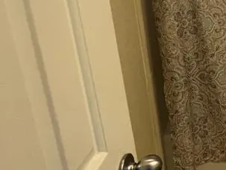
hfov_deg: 28.7
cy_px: 15
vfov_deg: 31.2
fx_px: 287
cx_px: 334
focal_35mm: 44
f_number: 1.8
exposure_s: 1/120
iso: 200
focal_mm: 1.57
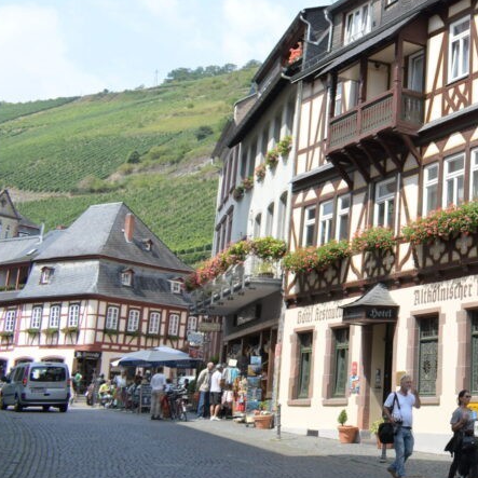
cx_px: 570
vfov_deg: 30.2
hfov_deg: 27.1
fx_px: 875
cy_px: 137
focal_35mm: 56
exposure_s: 1/200
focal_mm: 18
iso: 100
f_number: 7.1
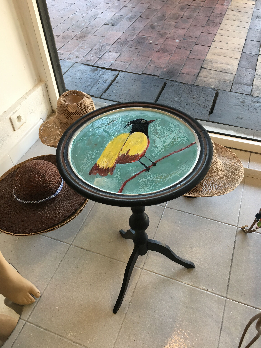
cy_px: 174
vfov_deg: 61.7
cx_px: 130
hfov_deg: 48.2
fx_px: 292
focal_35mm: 29
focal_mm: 4.15
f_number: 2.2
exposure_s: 1/33
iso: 25
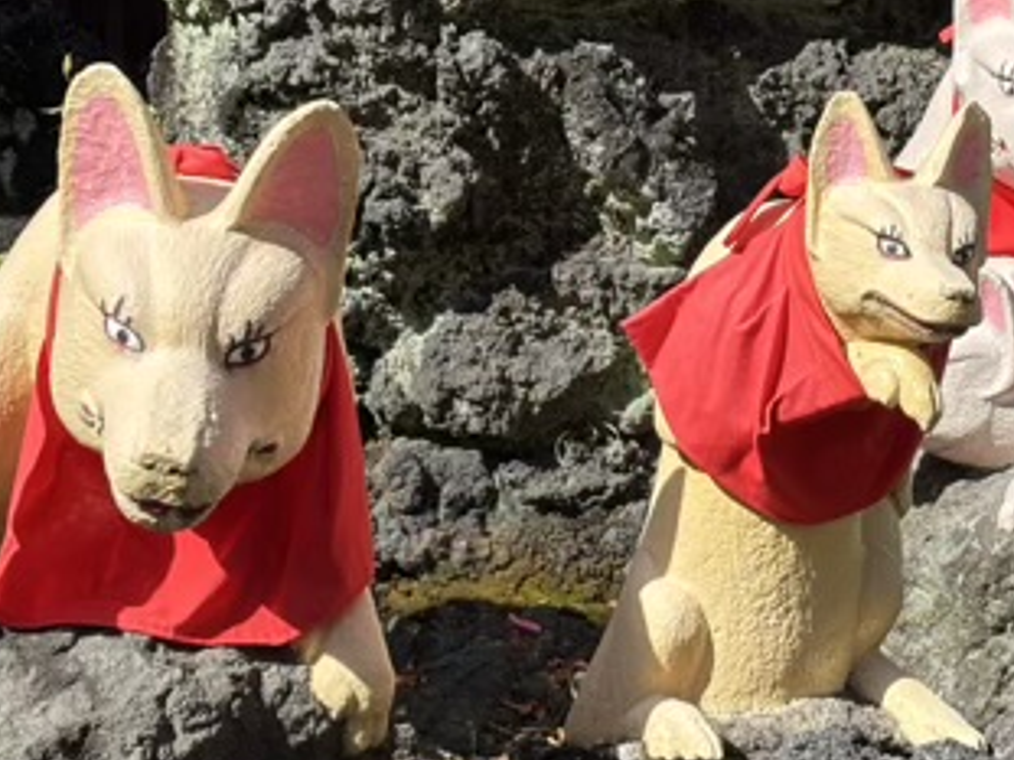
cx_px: 724
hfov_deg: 16.8
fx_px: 3426
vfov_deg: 12.7
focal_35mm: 117
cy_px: 406
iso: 32
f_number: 1.6
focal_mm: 5.96
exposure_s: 1/1328
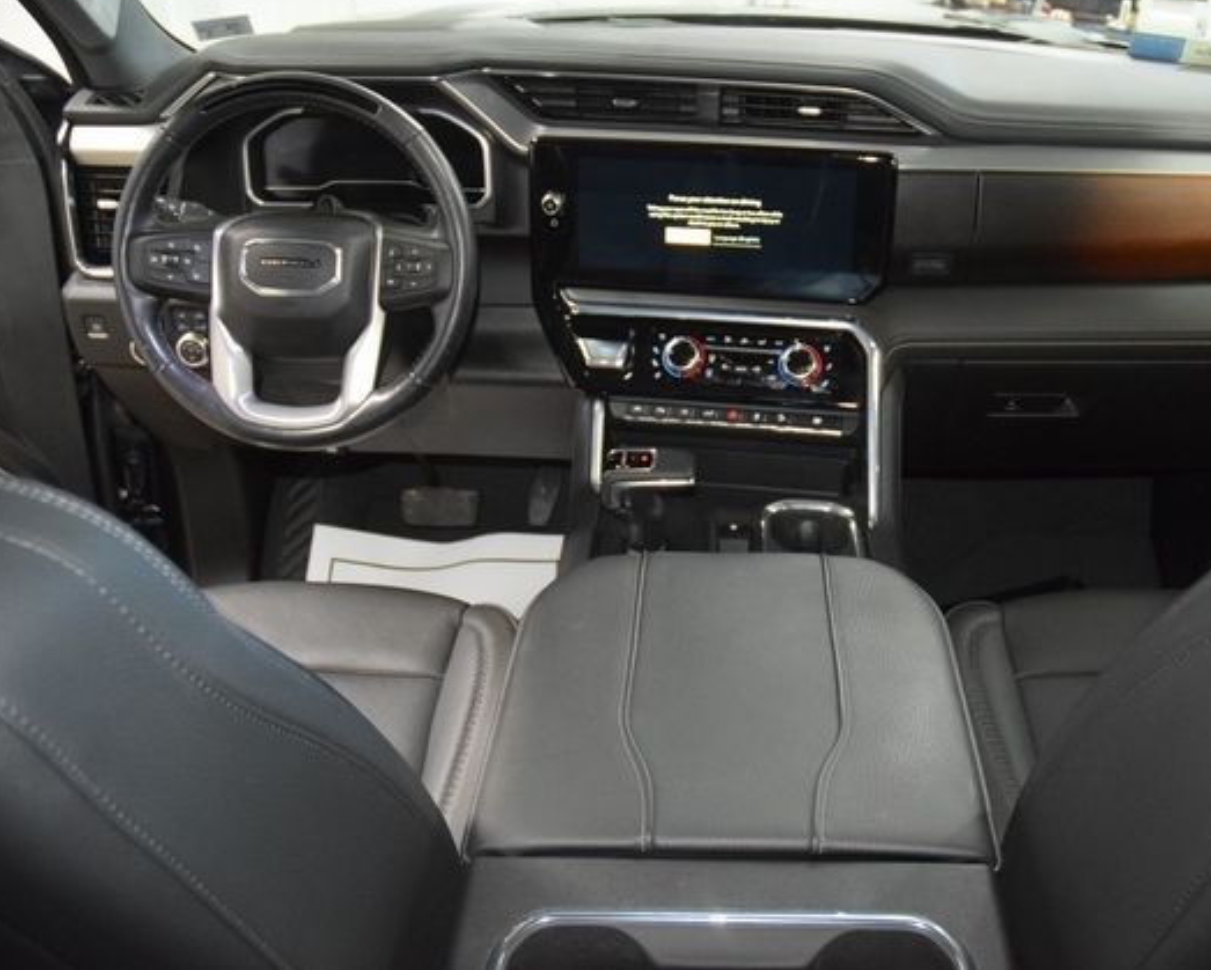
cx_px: 727
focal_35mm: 31
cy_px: 478
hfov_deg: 56.7
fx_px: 1112
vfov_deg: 47.1
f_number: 3.5
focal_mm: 18
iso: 3200
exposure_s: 1/60
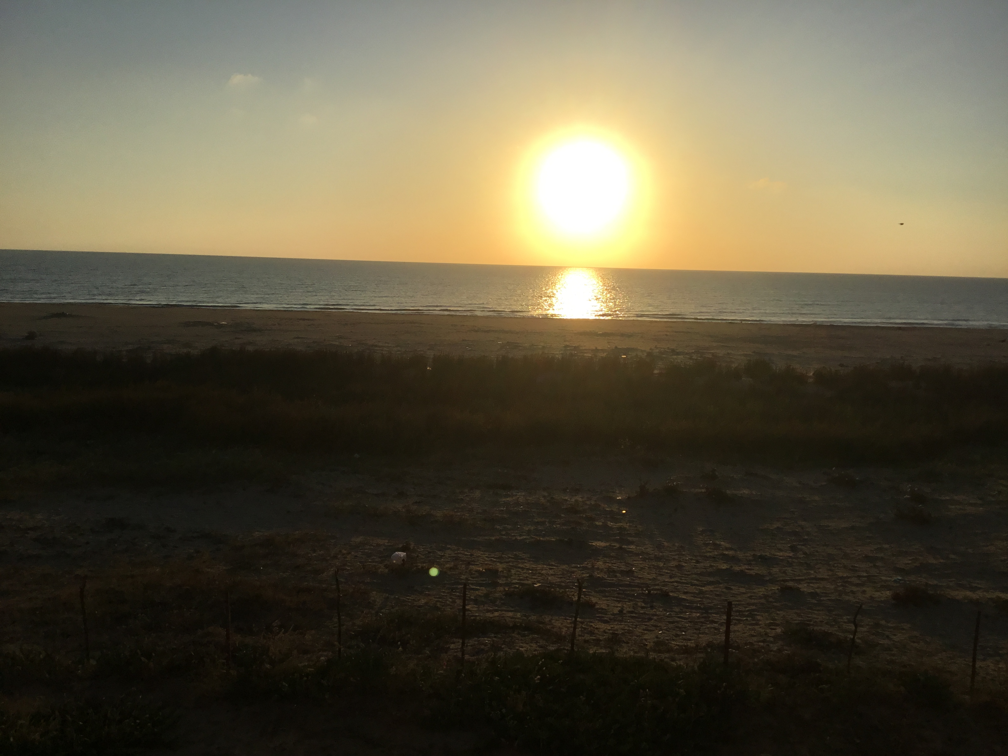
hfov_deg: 58.4
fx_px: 903
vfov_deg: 45.4
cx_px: 504
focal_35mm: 31
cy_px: 378
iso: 25
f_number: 2.4
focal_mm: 3.3
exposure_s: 1/3546
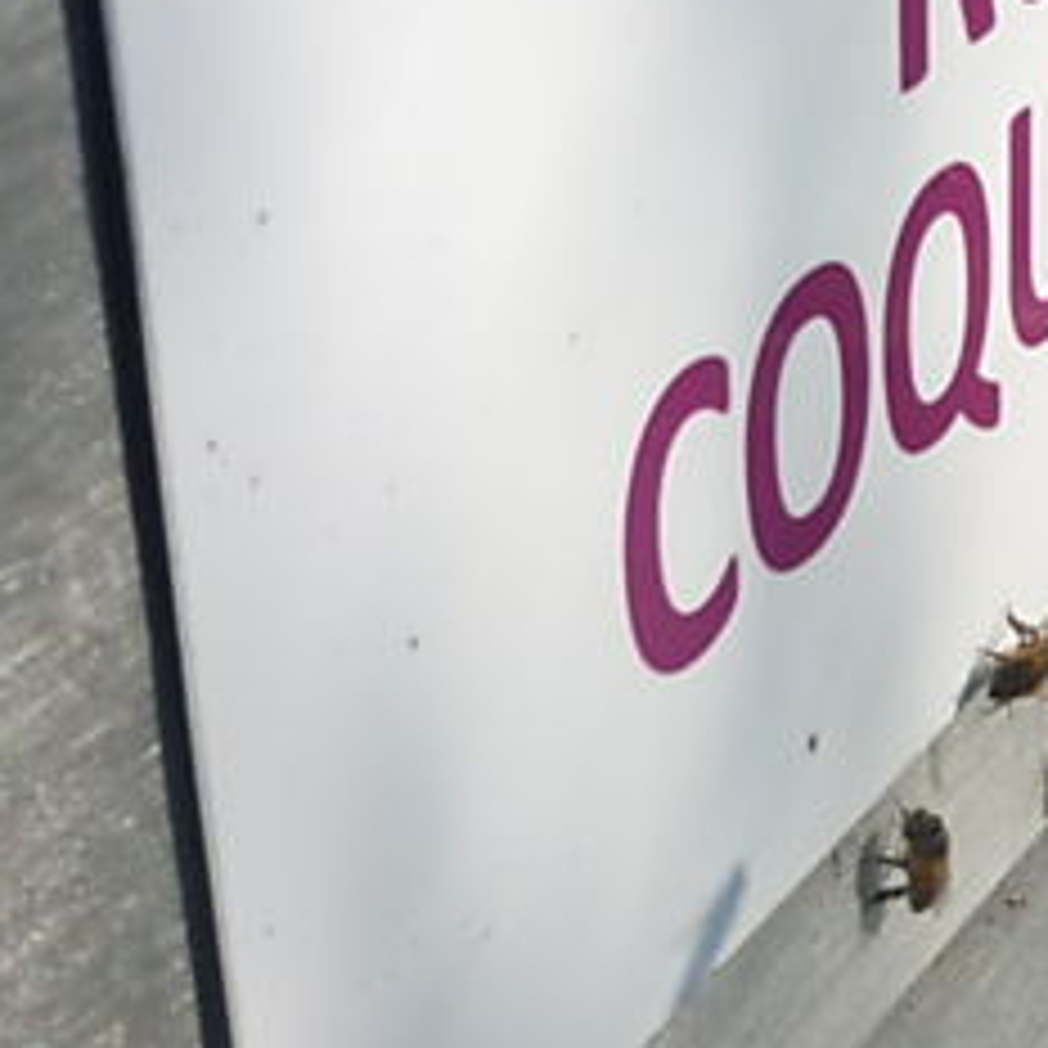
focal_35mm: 100
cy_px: 495
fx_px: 3425
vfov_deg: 17.4
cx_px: 1174
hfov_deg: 16.8
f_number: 8
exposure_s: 1/200
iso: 100
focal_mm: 5.5
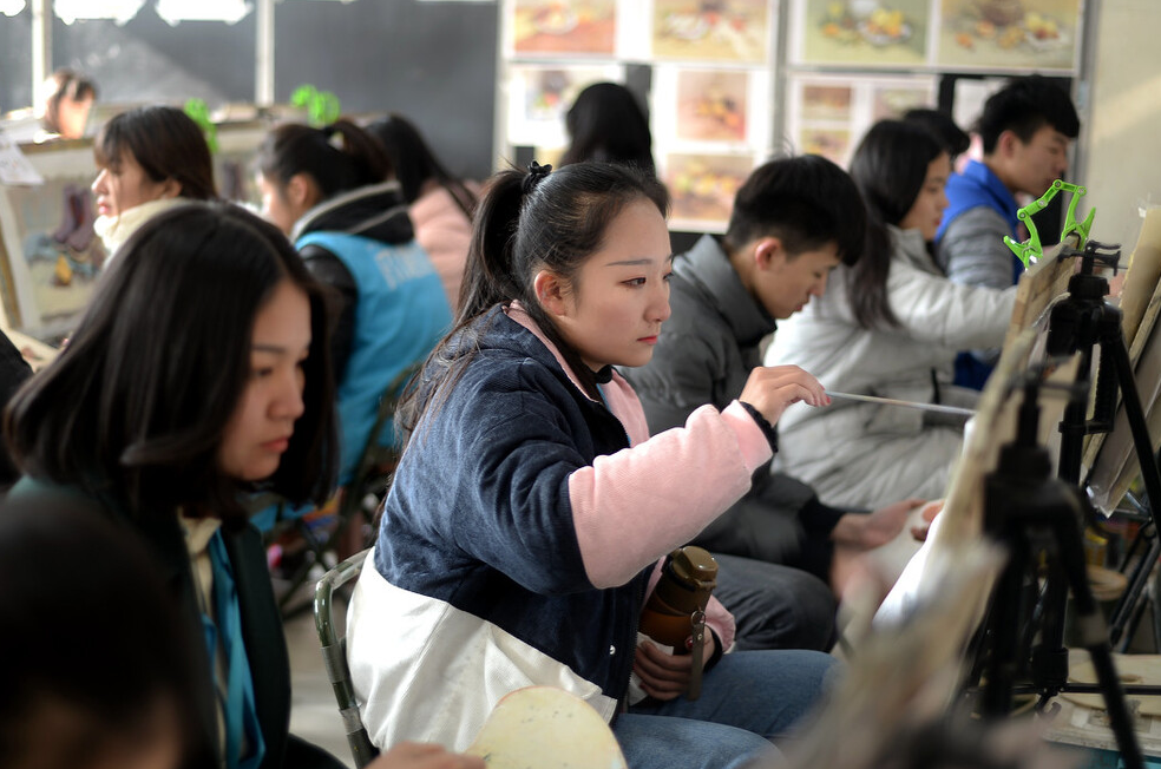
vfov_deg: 22.2
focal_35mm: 61
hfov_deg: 32.9
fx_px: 1963
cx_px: 496
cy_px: 409
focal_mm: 50
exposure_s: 1/15
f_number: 1.8
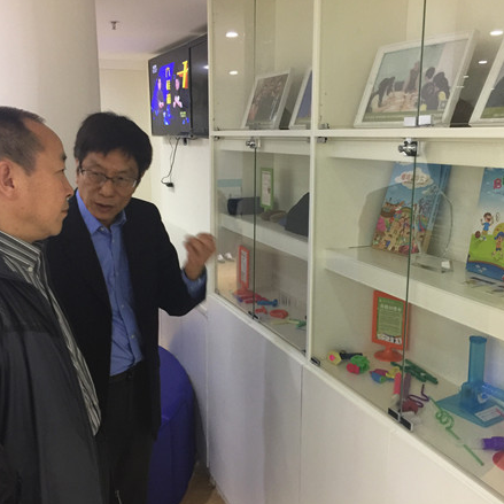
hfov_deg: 47.2
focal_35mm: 35
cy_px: 253
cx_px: 248
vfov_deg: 47.2
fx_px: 577
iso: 125
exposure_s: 1/10
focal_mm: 4.15
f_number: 2.2
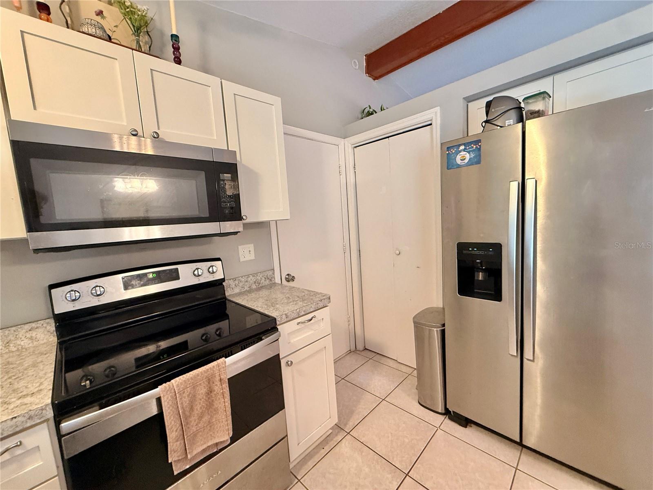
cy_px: 245
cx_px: 326
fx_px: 264
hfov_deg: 102.1
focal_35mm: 14
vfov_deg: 85.7
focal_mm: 2.22
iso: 400
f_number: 2.2
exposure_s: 1/60
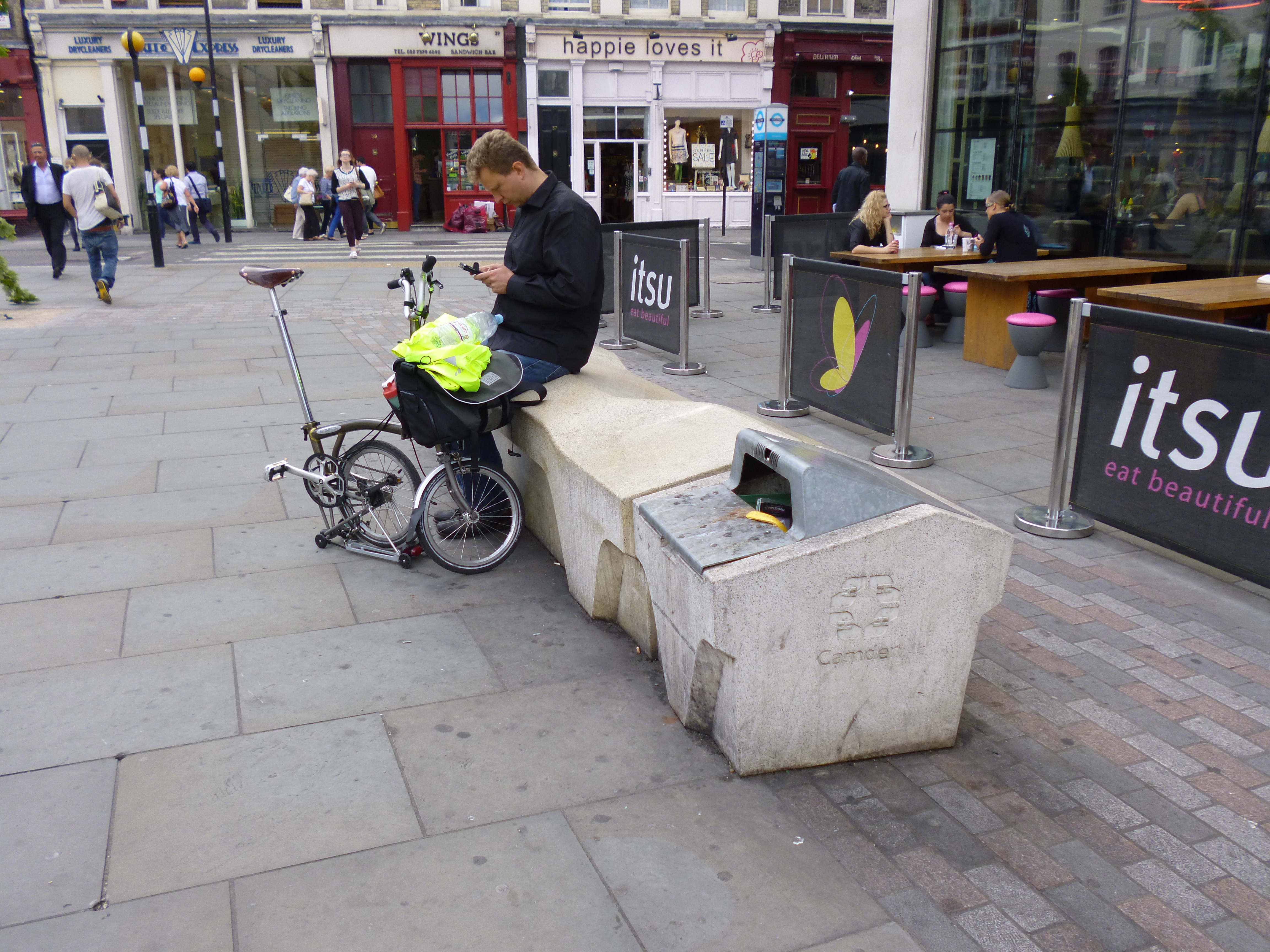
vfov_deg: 49.7
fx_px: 1027
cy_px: 476
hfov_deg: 63.4
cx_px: 635
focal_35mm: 28
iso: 100
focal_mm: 5
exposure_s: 1/160
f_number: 2.7
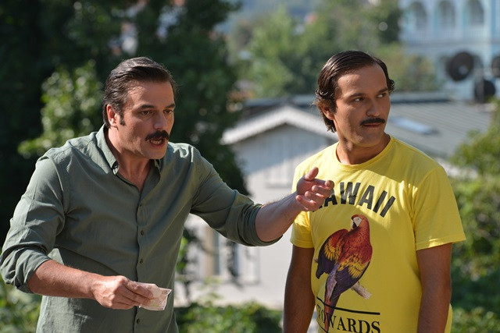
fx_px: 2570
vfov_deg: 7.4
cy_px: 166
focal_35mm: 185
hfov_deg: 11.1
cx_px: 250
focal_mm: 185
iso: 250
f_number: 8
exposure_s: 1/400
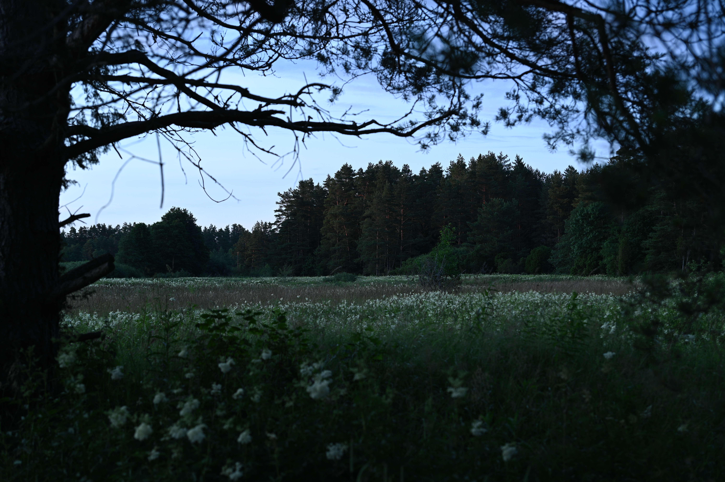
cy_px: 241
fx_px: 1107
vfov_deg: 24.6
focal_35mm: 55
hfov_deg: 36.3
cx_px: 362
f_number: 4
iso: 140
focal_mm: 55
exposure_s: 1/100
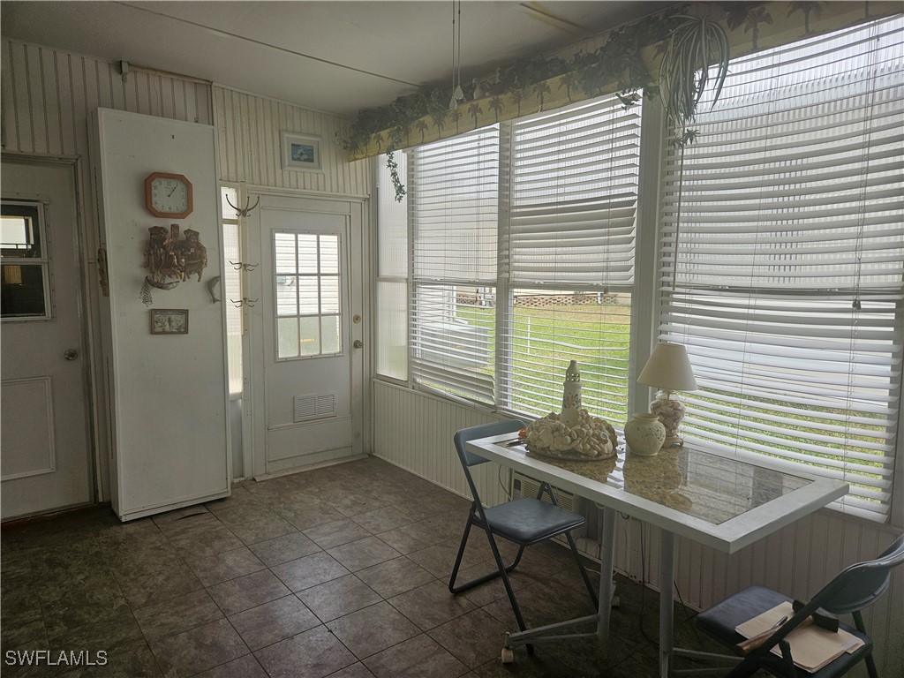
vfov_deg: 58.9
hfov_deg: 73.9
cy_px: 339
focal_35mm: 23
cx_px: 452
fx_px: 601
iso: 32
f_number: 1.8
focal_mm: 5.4
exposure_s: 1/508
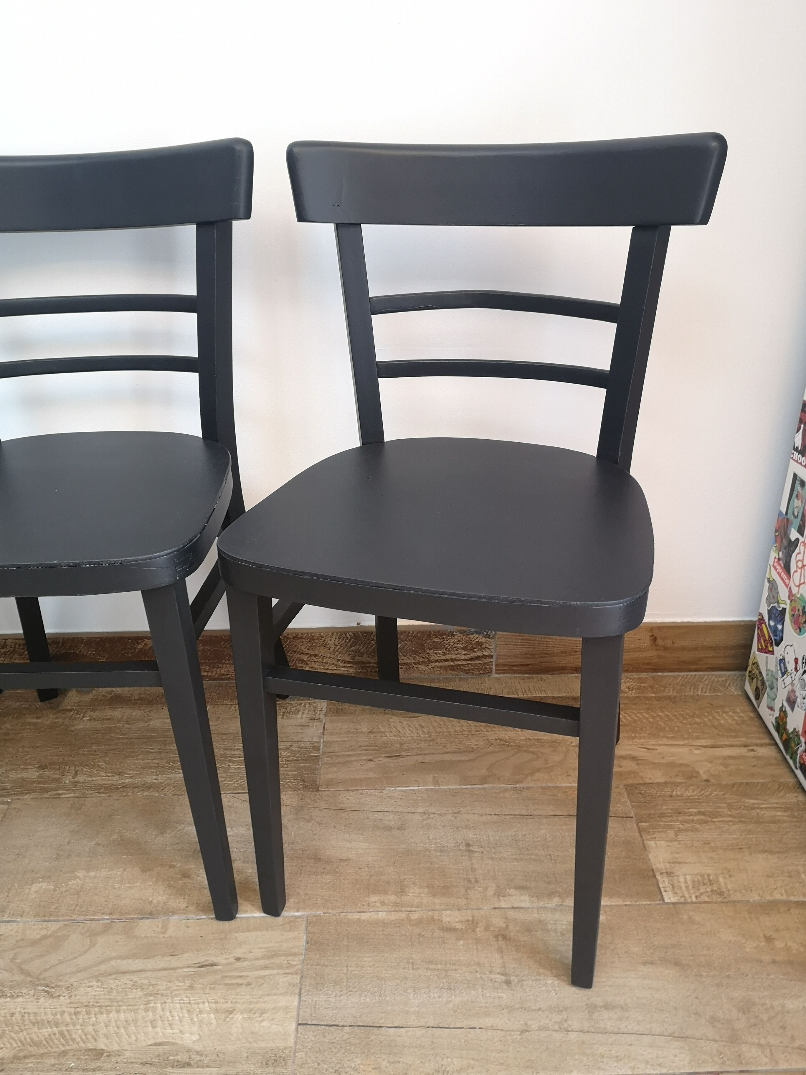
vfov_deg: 65.3
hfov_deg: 51.4
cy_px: 538
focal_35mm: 27
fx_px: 838
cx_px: 403
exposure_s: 1/25
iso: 400
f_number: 1.8
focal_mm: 5.58
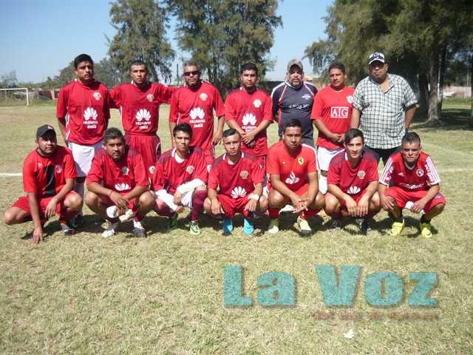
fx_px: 451
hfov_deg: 55.4
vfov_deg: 42.9
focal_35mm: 33
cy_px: 178
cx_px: 236
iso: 100
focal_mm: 5.5
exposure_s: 1/160
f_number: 8
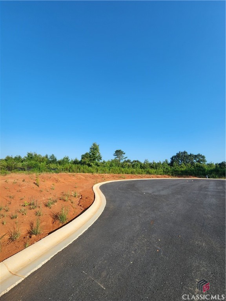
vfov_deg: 106.2
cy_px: 150
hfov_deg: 89.9
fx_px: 113
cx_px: 113
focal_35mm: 13
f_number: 2.2
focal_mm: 2.2
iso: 50
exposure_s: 1/1307
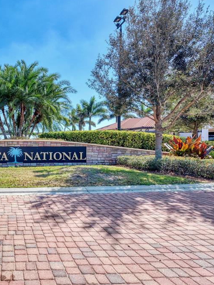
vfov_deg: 69.4
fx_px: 206
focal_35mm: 25
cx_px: 16
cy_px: 143
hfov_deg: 48.2
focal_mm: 17
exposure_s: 1/3200
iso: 250
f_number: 7.1
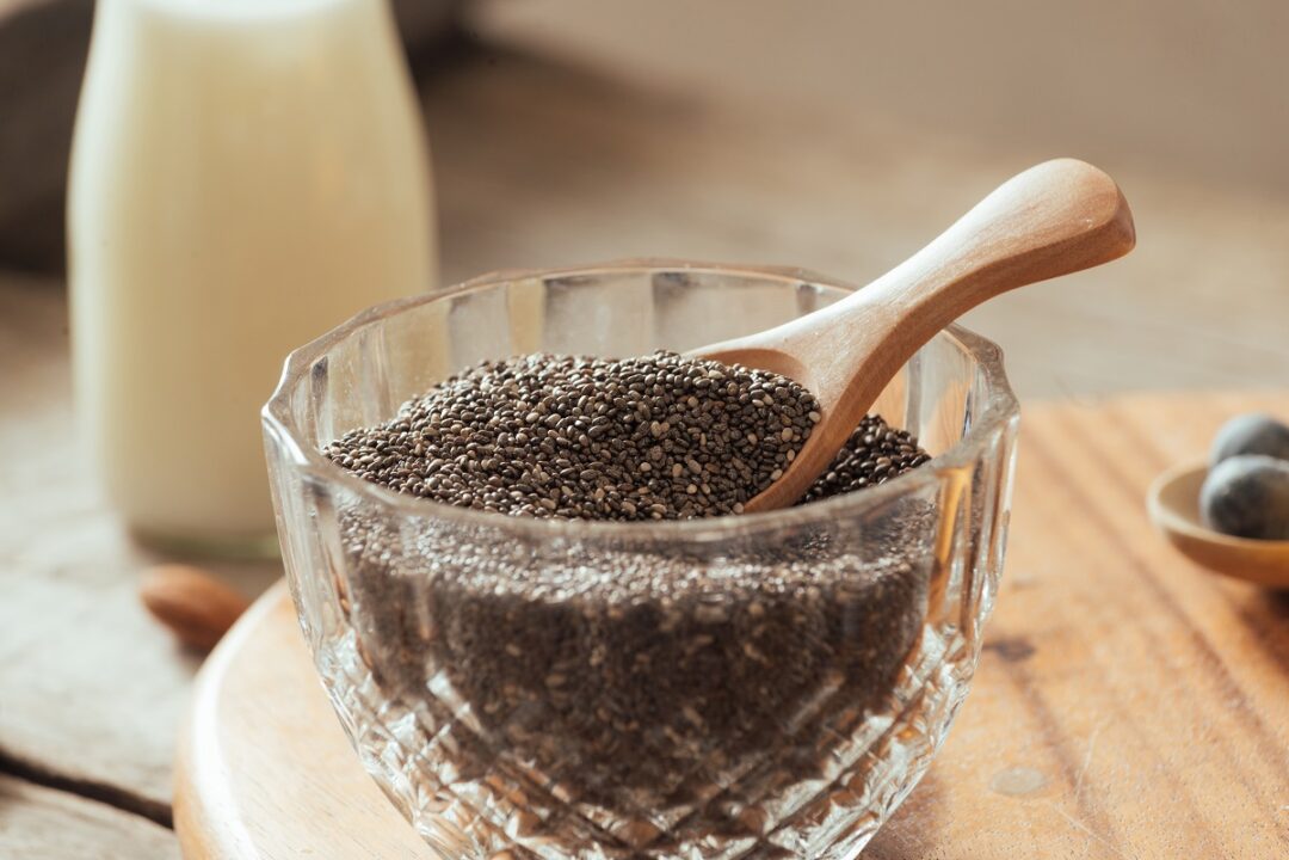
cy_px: 430
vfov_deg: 6.9
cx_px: 644
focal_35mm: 200
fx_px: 7161
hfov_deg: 10.3
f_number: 10
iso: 400
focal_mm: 200
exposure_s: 1/160
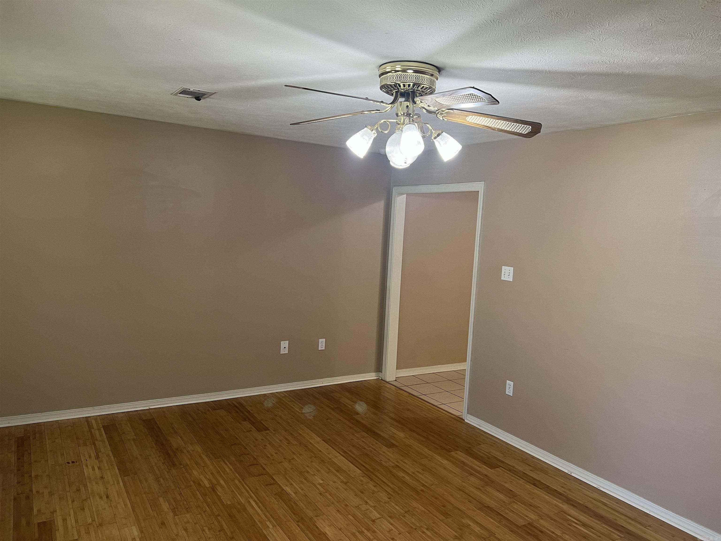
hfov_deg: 67.3
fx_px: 542
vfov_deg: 53.1
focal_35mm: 26
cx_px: 360
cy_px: 270
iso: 80
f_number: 1.5
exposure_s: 1/60
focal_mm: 5.7
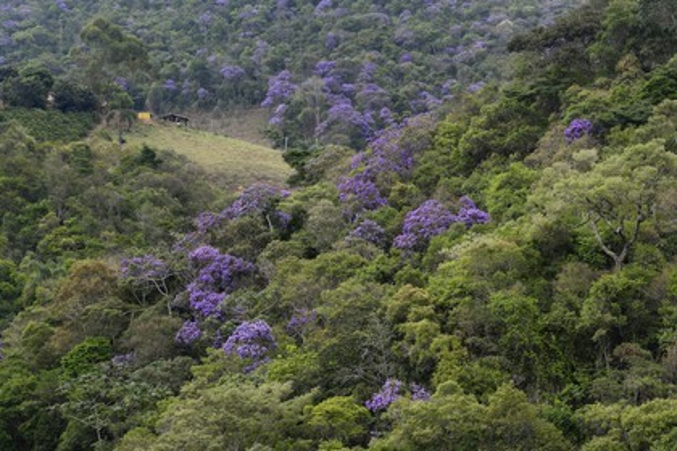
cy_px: 226
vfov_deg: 13.0
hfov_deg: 19.5
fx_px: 1974
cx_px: 338
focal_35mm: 105
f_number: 5.3
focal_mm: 70
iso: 100
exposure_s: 1/80
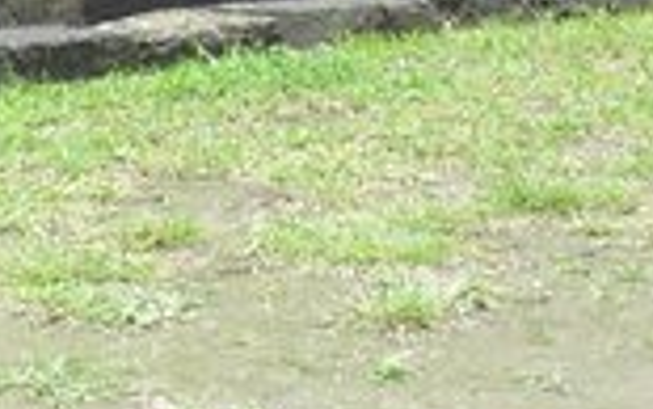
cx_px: -1264
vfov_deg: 3.4
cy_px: 670
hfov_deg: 5.2
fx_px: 6854
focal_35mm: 385
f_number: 3.4
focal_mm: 9
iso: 100
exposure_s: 1/640
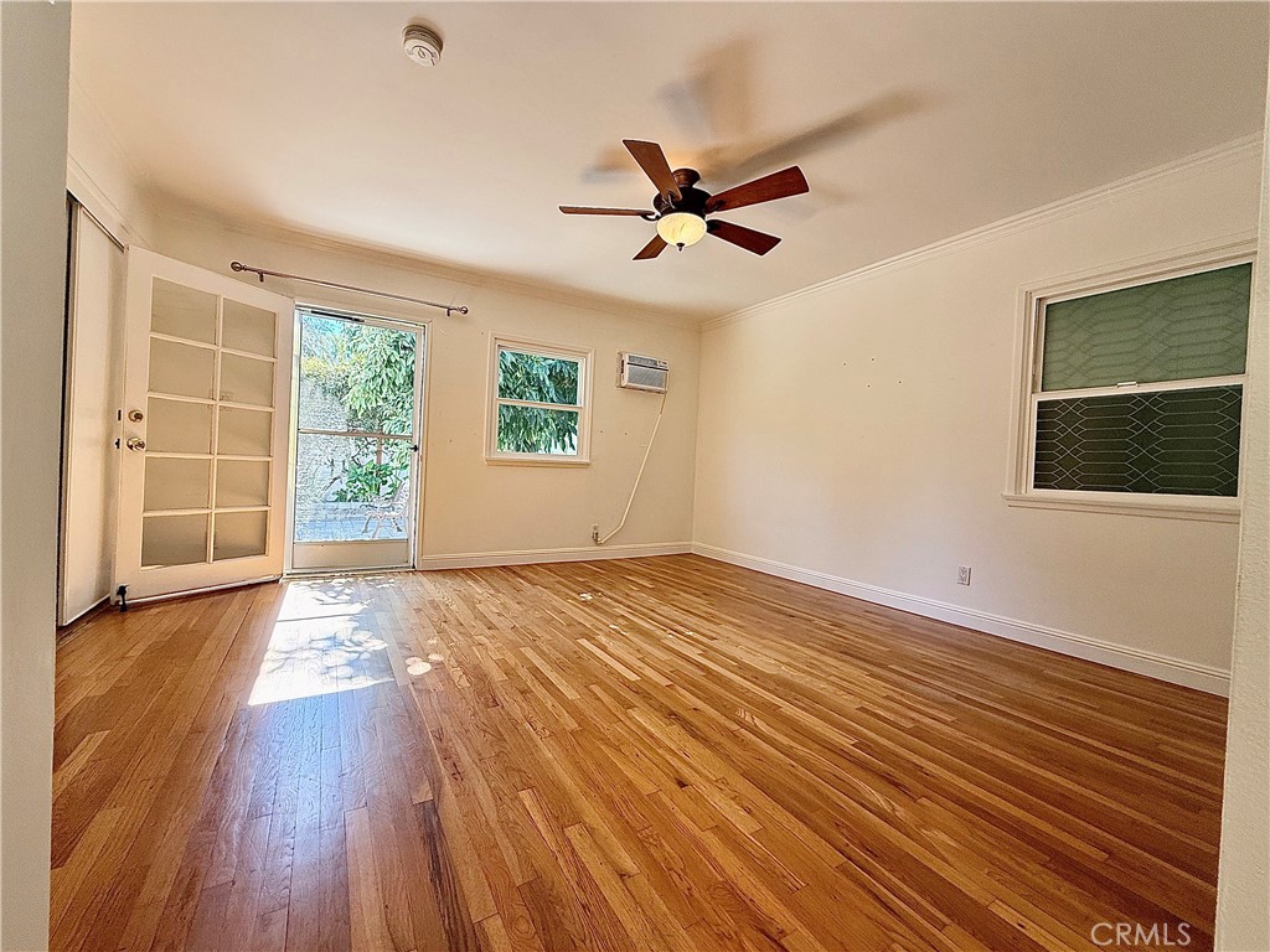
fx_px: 514
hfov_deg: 102.1
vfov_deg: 85.7
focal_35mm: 14
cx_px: 635
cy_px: 476
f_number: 2.2
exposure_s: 1/100
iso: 100
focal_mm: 2.22
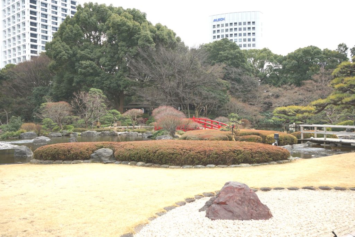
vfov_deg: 43.6
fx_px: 296
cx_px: 178
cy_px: 118
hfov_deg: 61.9
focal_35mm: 30
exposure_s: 1/100
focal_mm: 30
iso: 100
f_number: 6.3
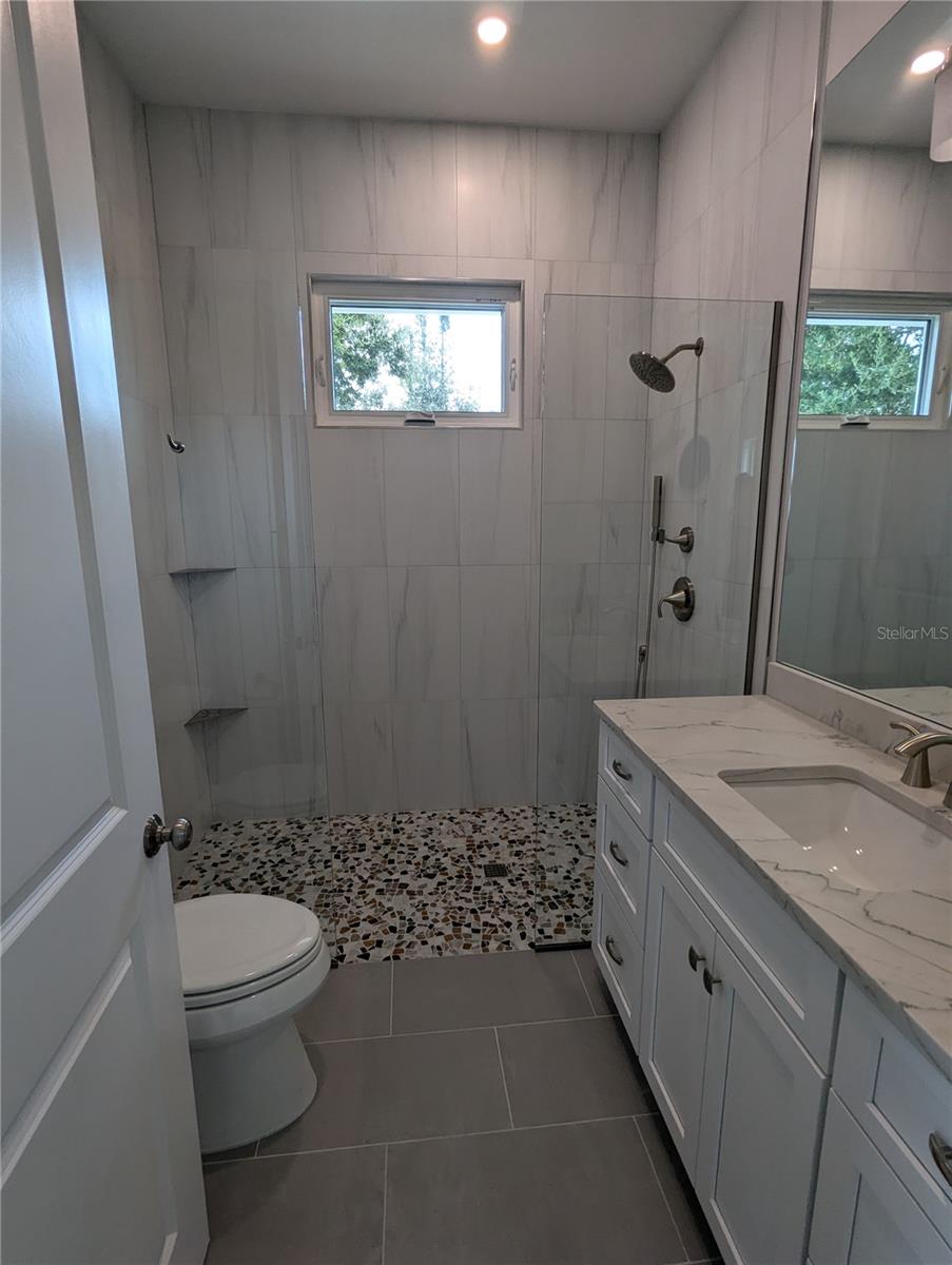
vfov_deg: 94.4
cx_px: 476
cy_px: 632
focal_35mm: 16
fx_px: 585
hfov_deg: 78.2
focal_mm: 2.35
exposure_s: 1/120
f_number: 2.2
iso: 86
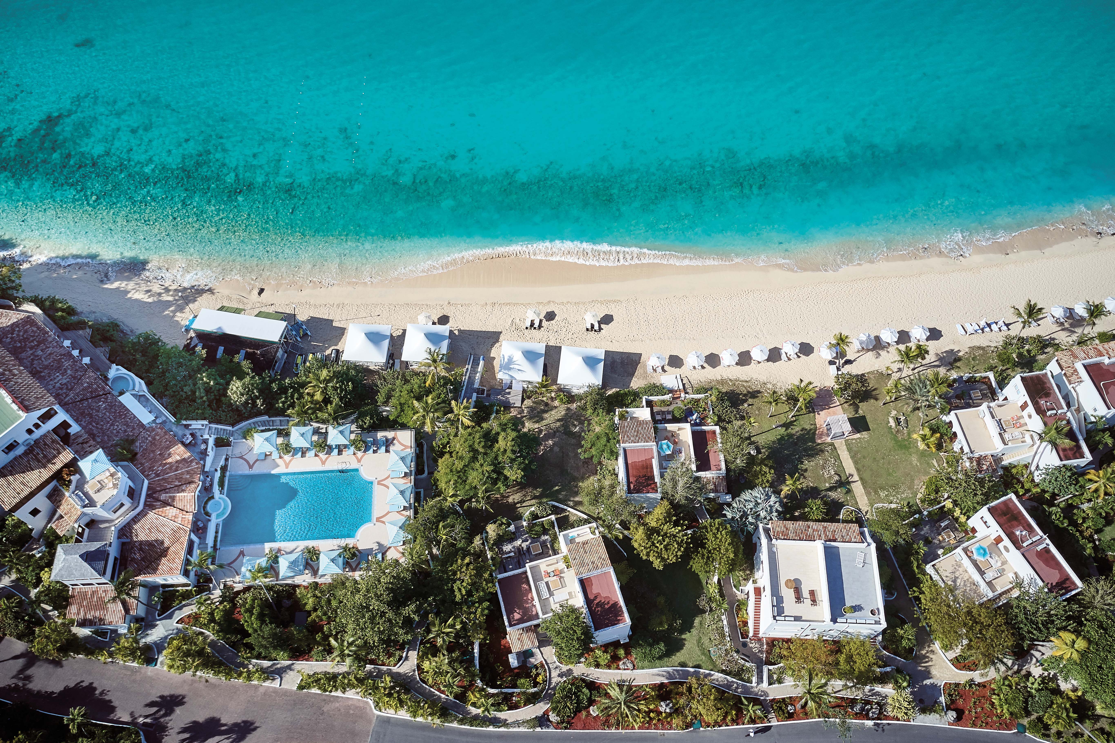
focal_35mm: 28
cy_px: 372
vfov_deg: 46.4
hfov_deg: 65.5
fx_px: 867
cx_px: 558
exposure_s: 1/1250
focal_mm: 10.26
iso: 100
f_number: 3.2
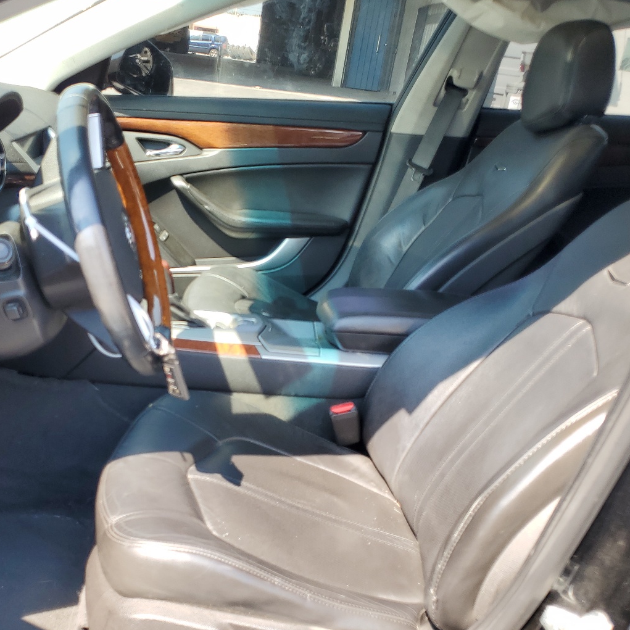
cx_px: 220
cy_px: 363
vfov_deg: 45.9
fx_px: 741
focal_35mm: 36
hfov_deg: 45.5
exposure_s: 1/303
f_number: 1.5
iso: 50
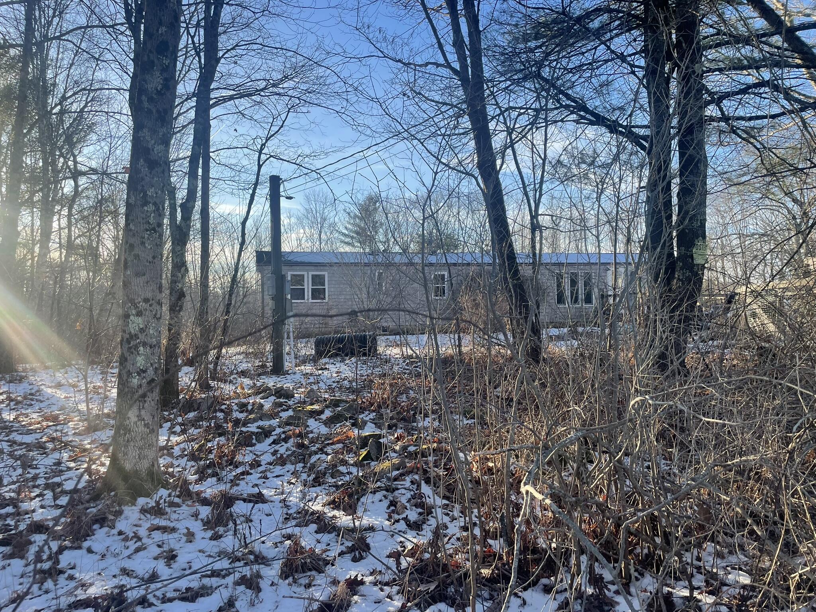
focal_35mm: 26
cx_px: 408
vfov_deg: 53.1
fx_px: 613
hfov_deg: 67.3
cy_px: 306
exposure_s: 1/1006
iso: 32
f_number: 1.6
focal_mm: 4.2
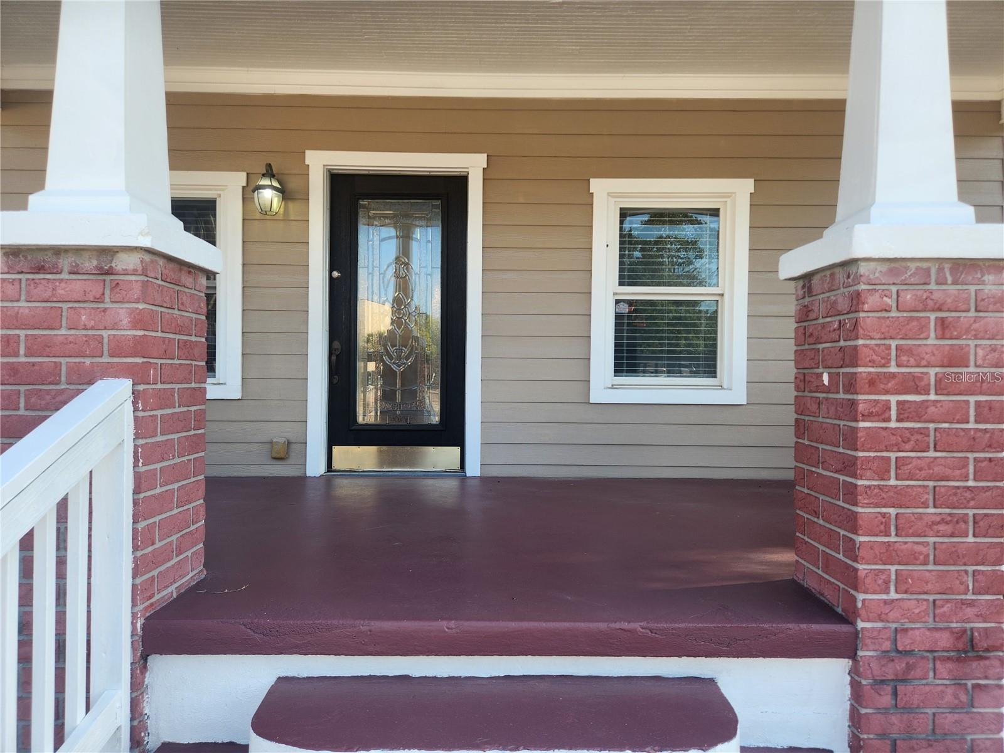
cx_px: 502
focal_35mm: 23
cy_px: 376
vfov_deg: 58.9
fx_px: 667
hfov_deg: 73.9
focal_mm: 5.4
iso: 20
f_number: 1.8
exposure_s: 1/238
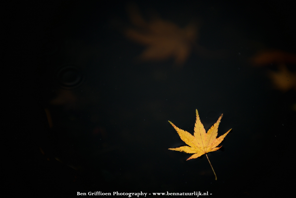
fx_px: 1644
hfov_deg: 10.3
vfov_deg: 6.9
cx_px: 148
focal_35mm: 200
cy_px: 99
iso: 250
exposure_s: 1/200
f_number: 2.8
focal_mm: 200
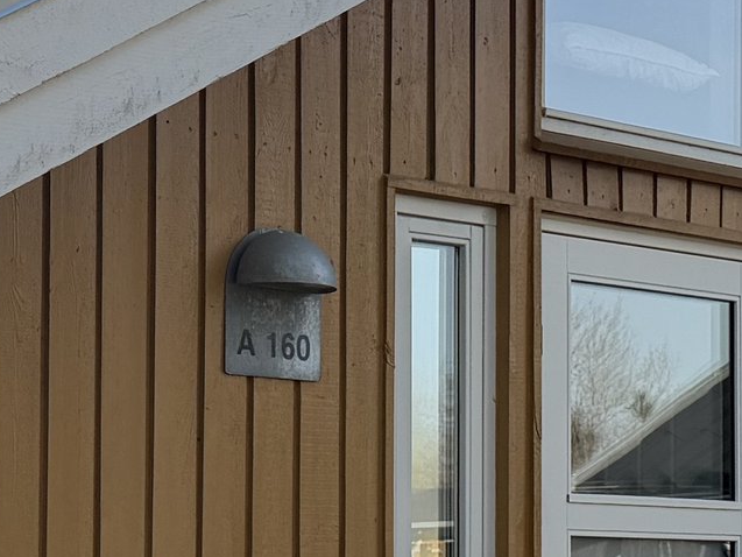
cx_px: 369
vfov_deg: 13.1
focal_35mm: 113
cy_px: 429
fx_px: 2423
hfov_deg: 17.4
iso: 100
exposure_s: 1/4673
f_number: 1.78
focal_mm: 6.76
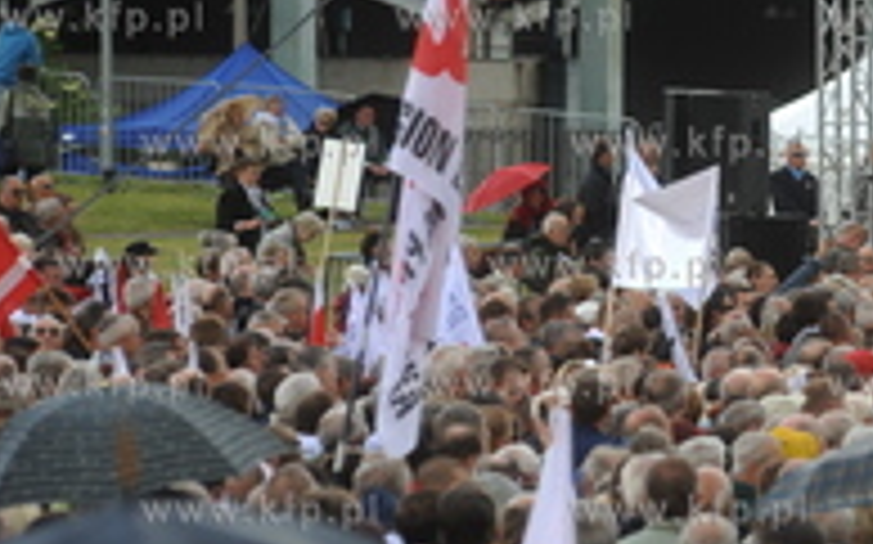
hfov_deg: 5.0
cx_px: 846
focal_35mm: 421
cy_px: 202
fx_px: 10011
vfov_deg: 3.1
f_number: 5.6
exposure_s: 1/200
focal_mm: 200
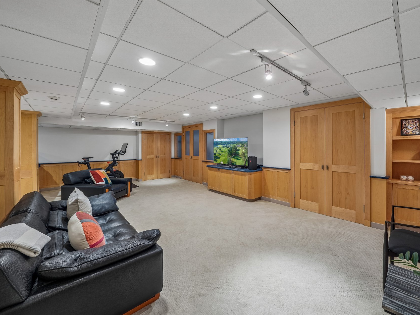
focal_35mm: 14
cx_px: 236
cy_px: 147
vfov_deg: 85.6
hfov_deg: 101.5
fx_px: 170
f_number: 9
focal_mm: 12
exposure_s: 1/4
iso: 250
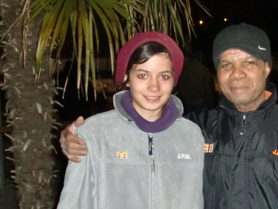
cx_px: 196
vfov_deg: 14.9
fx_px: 763
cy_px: 264
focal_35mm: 95
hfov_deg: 20.5
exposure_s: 1/60
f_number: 2.8
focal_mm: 6.3
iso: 400
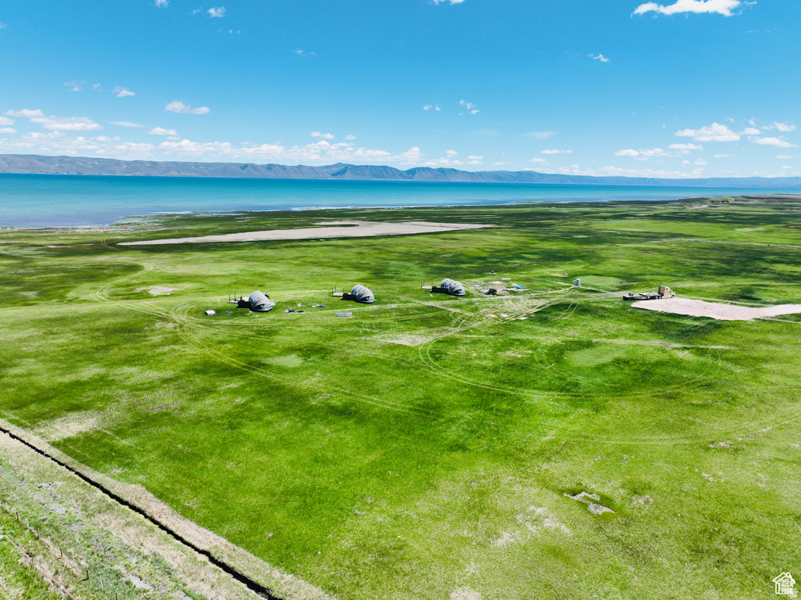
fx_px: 555
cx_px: 400
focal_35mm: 24
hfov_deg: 71.6
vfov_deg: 56.8
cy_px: 300
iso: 120
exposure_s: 1/1600
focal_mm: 12.29
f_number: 2.8
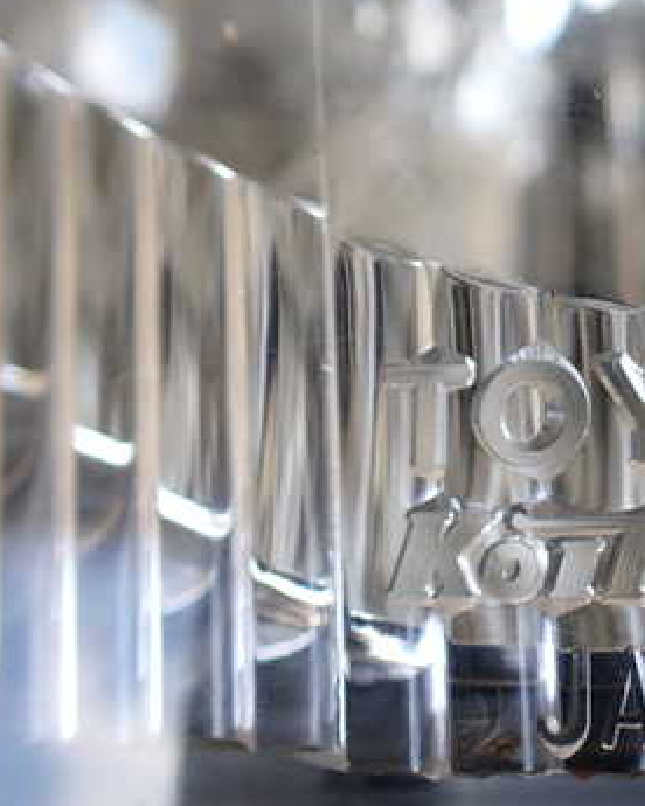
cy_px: 404
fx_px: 1217
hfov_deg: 27.6
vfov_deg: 36.7
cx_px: 678
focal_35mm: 51
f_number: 2.3
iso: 125
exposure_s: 1/125
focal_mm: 5.4
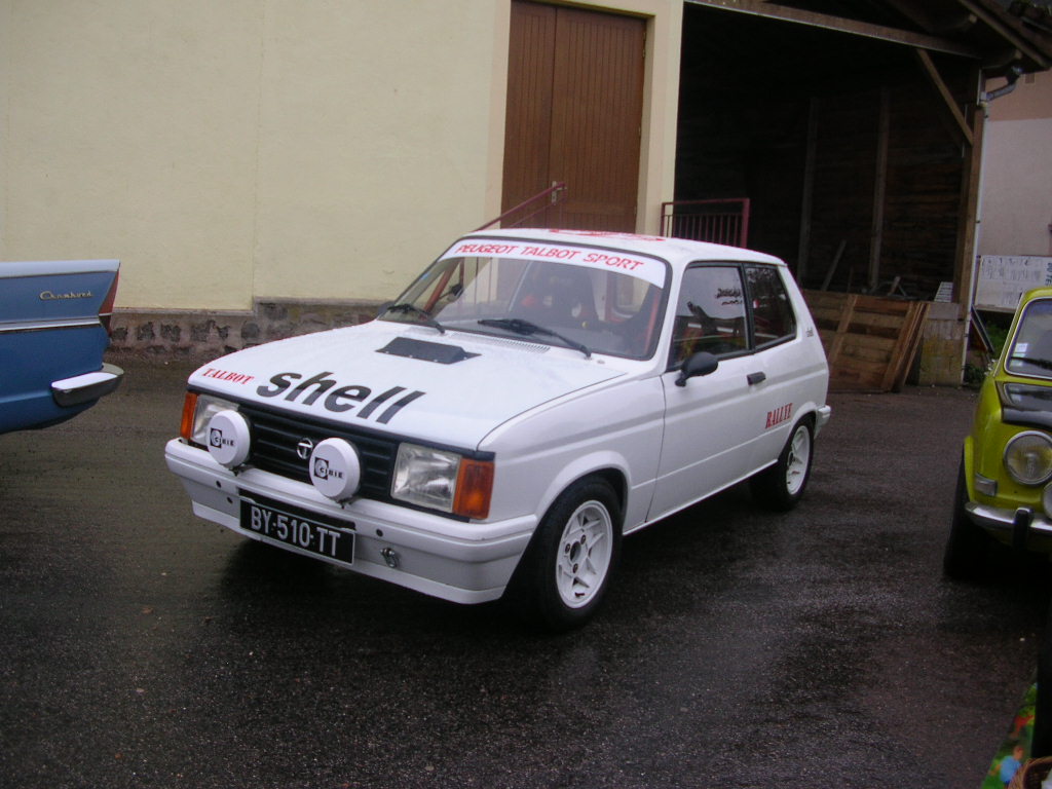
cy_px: 394
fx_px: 1064
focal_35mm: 35
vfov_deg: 40.7
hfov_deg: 52.6
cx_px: 526
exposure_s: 1/102
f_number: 2.8
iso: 50
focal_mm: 5.8
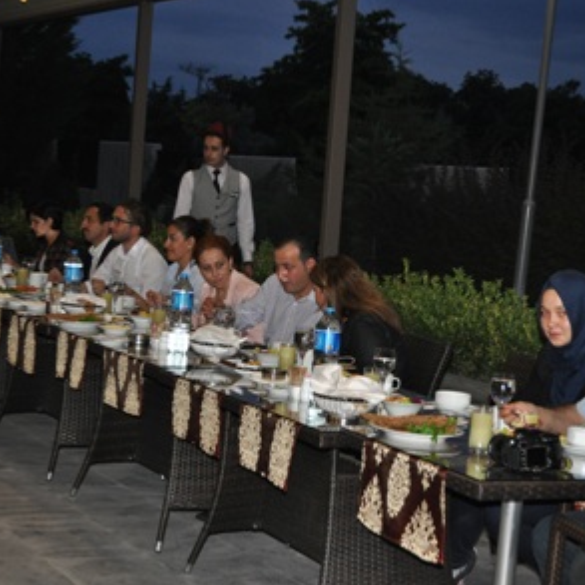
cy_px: 292
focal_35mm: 78
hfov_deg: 22.2
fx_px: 1491
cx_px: 288
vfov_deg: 22.2
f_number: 5
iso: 800
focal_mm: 40
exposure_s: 1/60
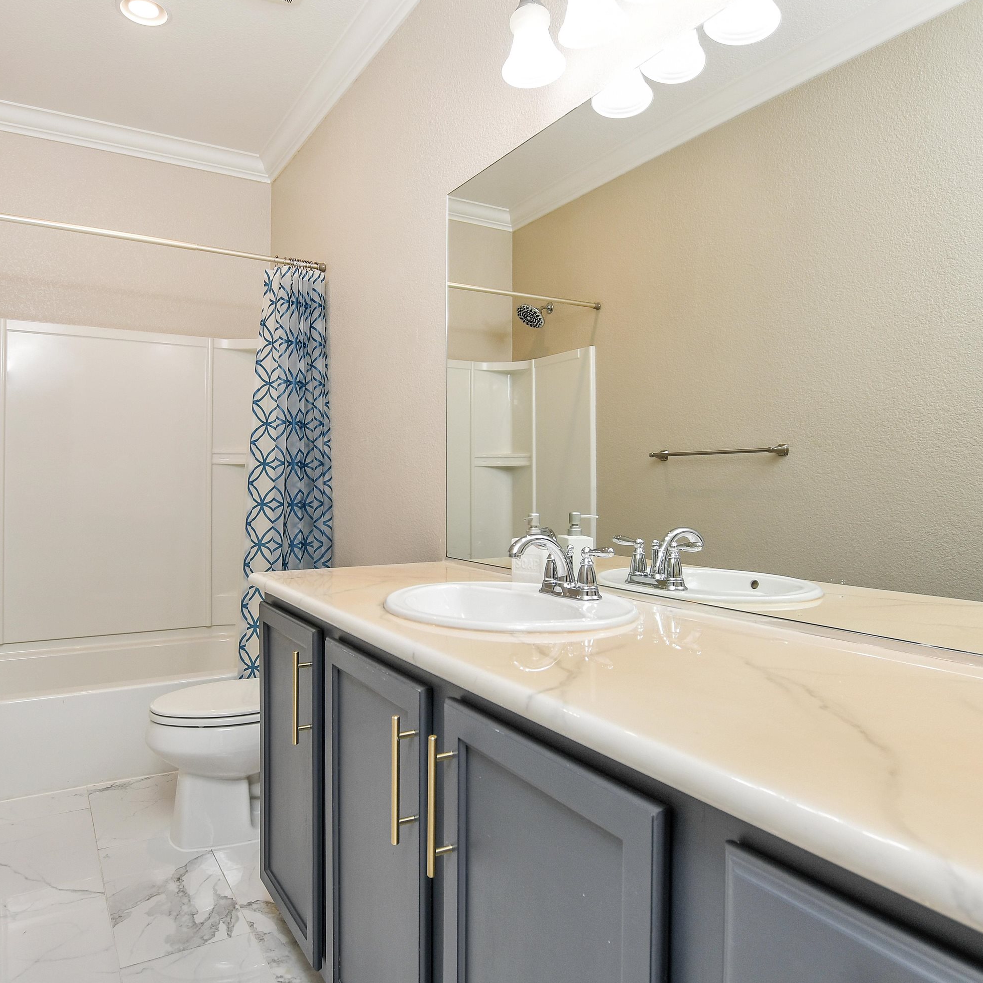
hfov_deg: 74.6
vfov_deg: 74.8
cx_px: 444
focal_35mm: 20
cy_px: 476
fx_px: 643
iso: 200
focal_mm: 10
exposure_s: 1/60
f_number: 4.5
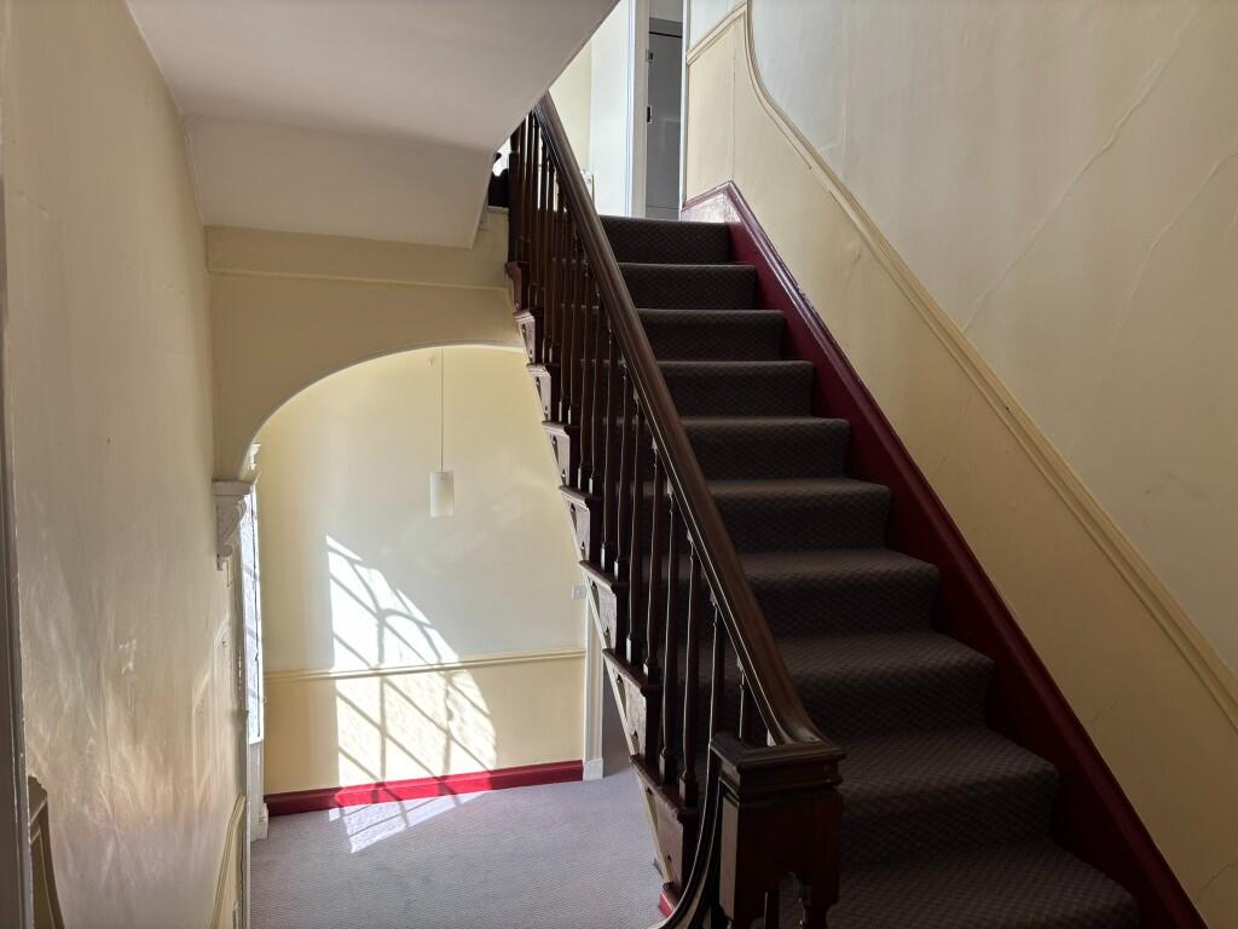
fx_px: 930
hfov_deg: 67.3
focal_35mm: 26
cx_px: 619
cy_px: 464
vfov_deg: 53.1
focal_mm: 5.96
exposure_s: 1/149
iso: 40
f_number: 1.6
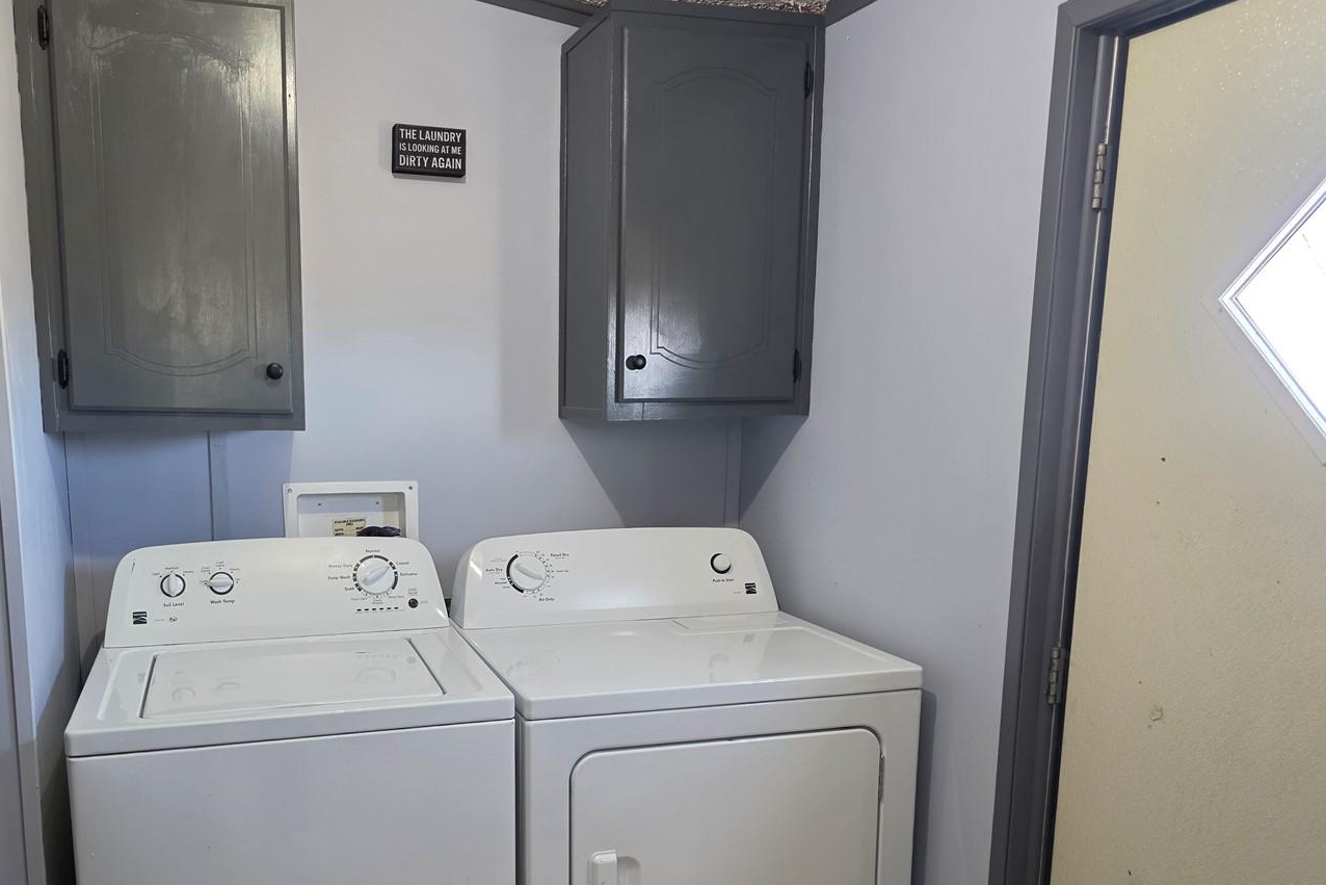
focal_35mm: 30
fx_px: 1105
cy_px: 577
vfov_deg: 43.1
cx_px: 502
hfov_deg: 61.1
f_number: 1.7
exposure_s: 1/120
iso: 500
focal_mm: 6.3
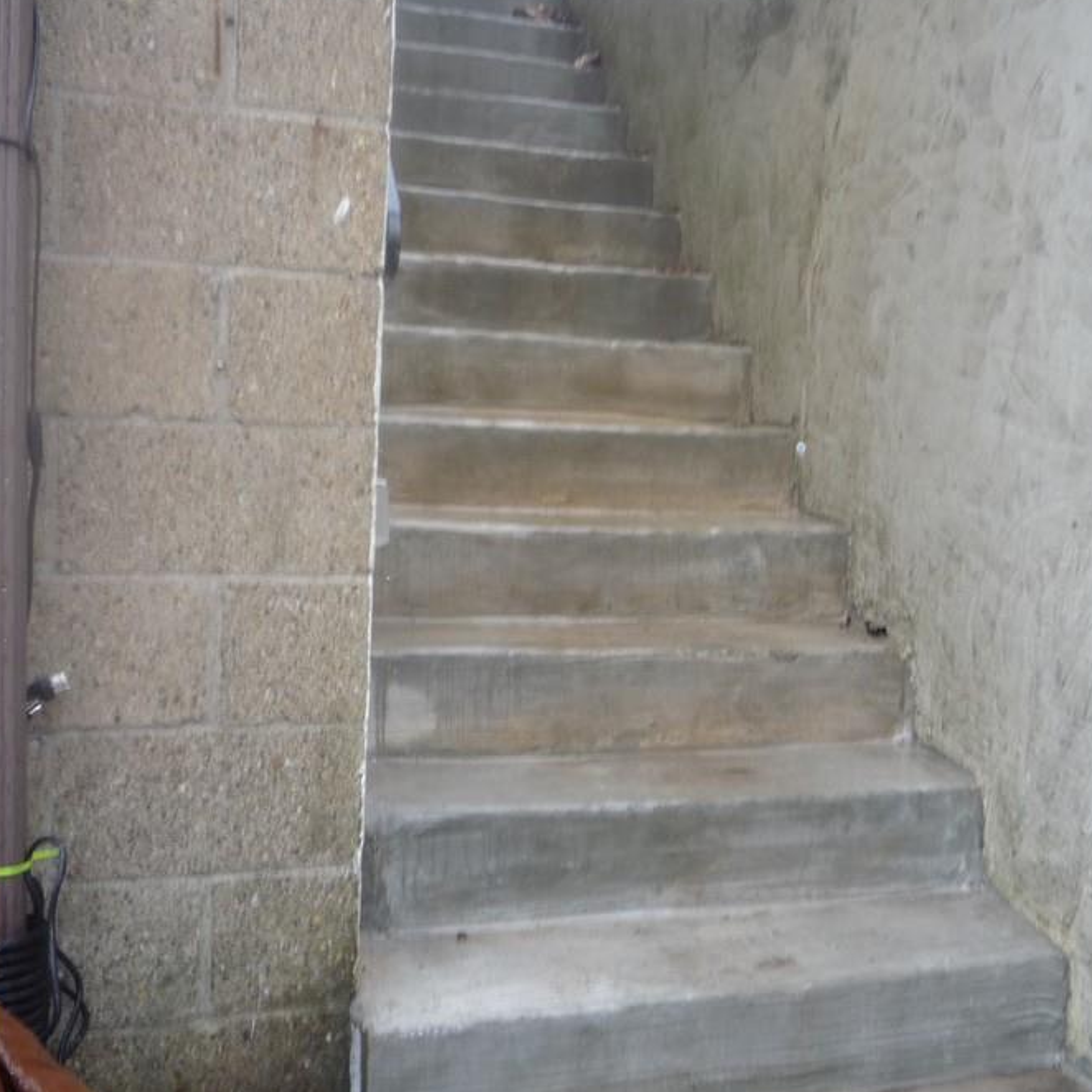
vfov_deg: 40.9
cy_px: 505
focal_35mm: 41
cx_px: 772
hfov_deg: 40.2
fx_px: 1463
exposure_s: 1/30
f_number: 3.3
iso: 125
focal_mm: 5.2
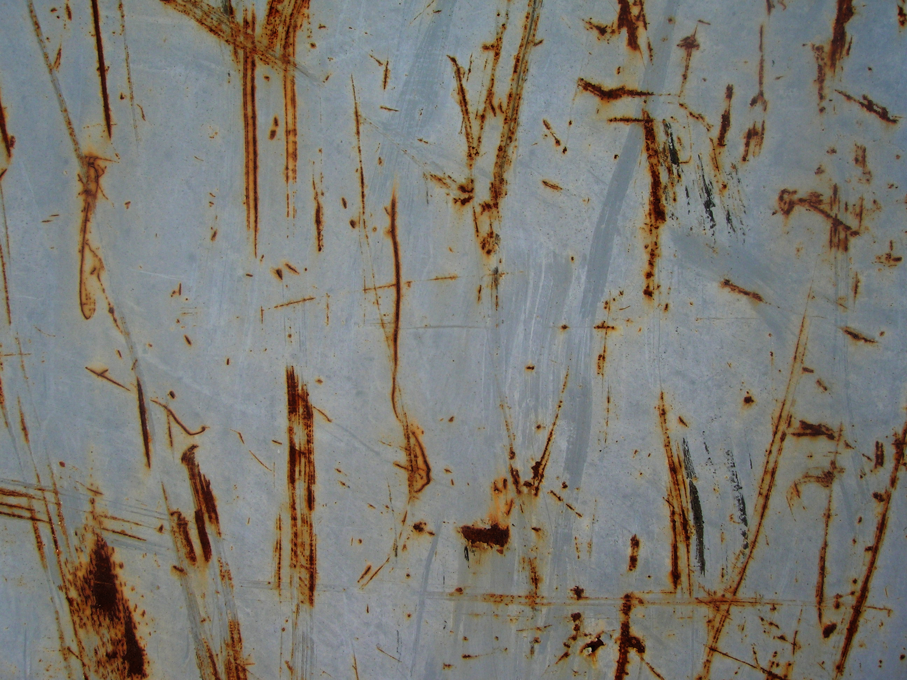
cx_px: 454
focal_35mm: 35
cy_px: 340
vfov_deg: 40.7
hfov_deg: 52.6
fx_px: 917
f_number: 4.9
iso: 50
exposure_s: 1/313
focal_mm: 5.8
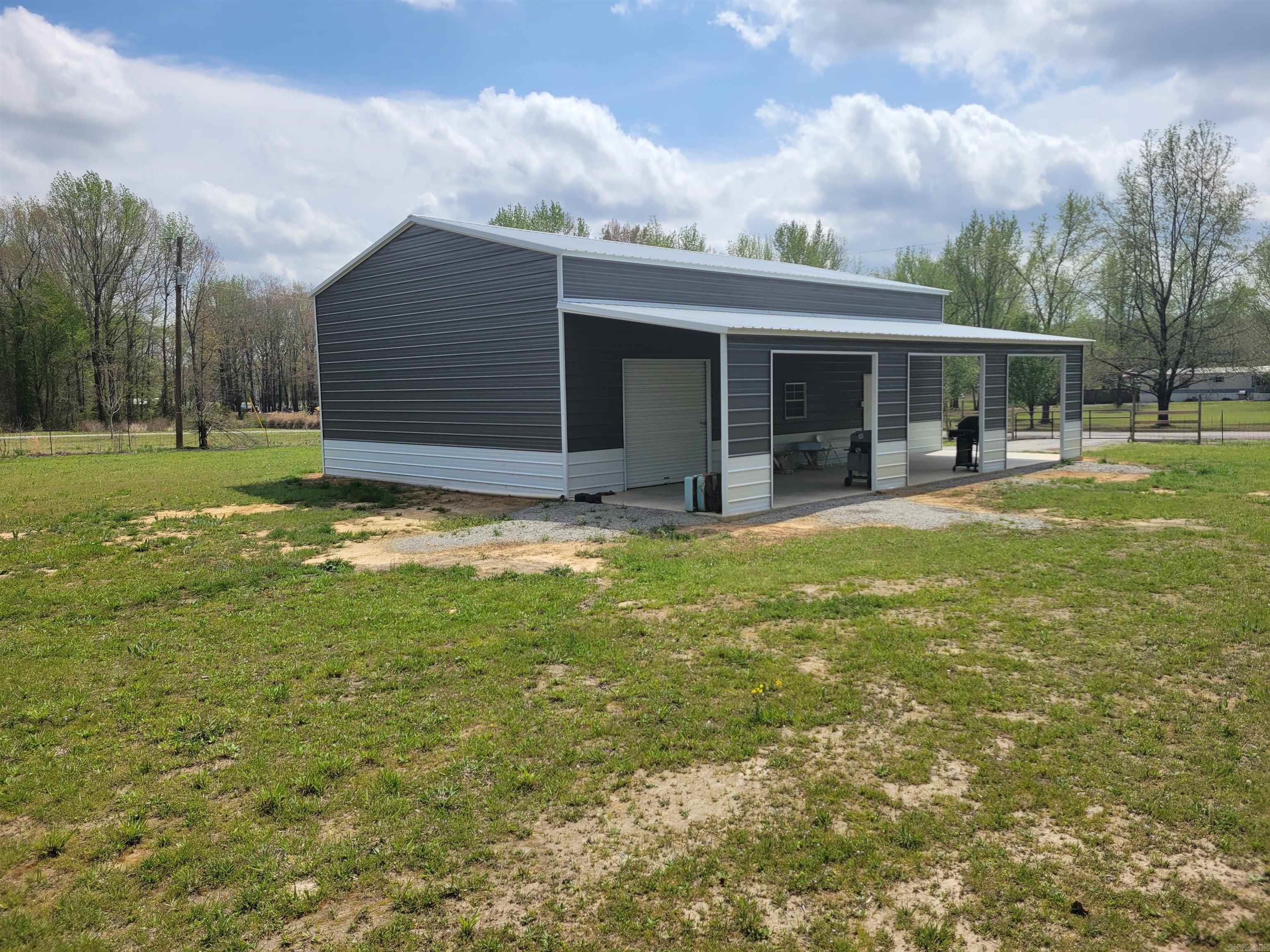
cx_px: 635
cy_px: 476
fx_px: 954
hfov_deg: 67.3
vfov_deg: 53.1
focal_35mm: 26
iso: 40
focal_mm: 5.4
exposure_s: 1/3829
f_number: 1.8
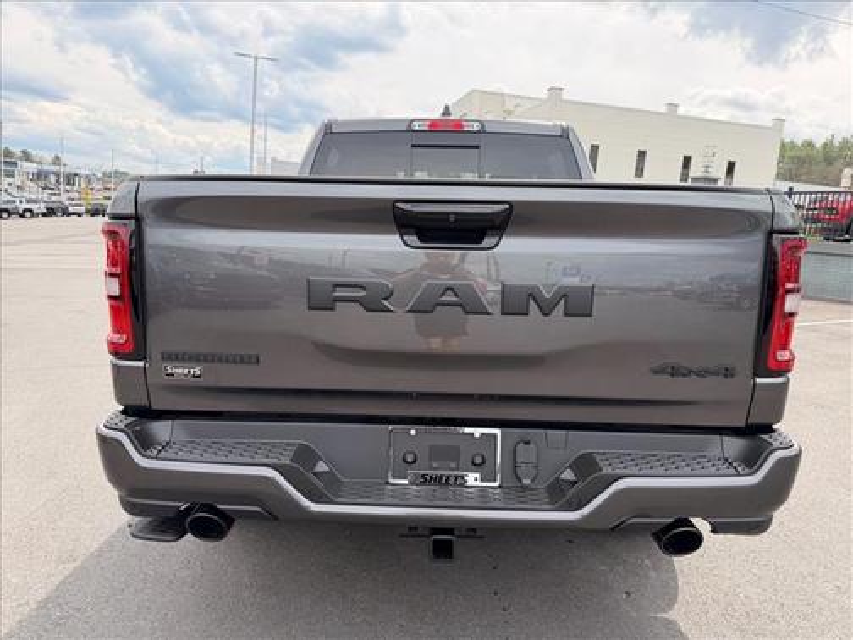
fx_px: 591
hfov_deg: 71.6
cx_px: 426
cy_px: 320
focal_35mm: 24
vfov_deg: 56.8
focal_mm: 6.76
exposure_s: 1/1727
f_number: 1.78
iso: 80
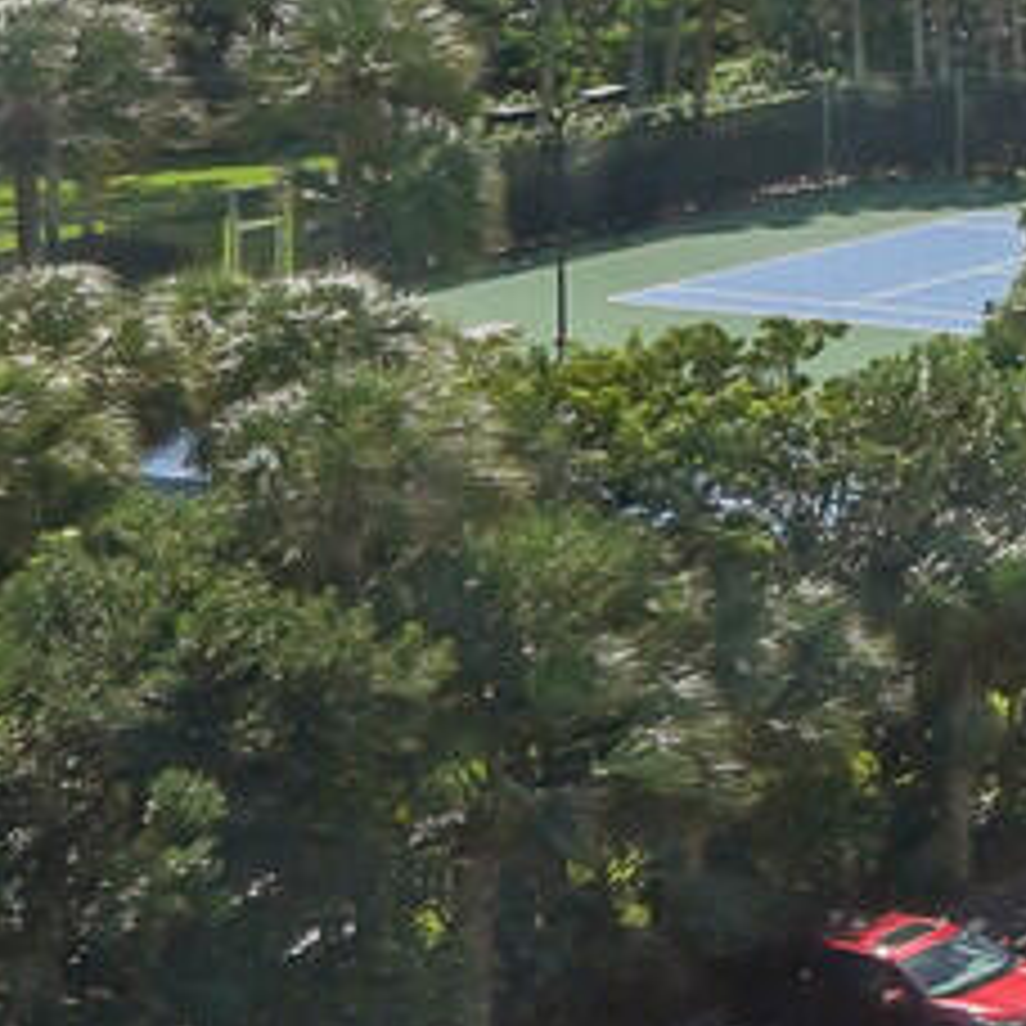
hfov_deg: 9.6
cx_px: 3452
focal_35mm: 119
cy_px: -450
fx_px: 3990
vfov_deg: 13.9
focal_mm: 20
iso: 800
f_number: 8
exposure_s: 1/1250
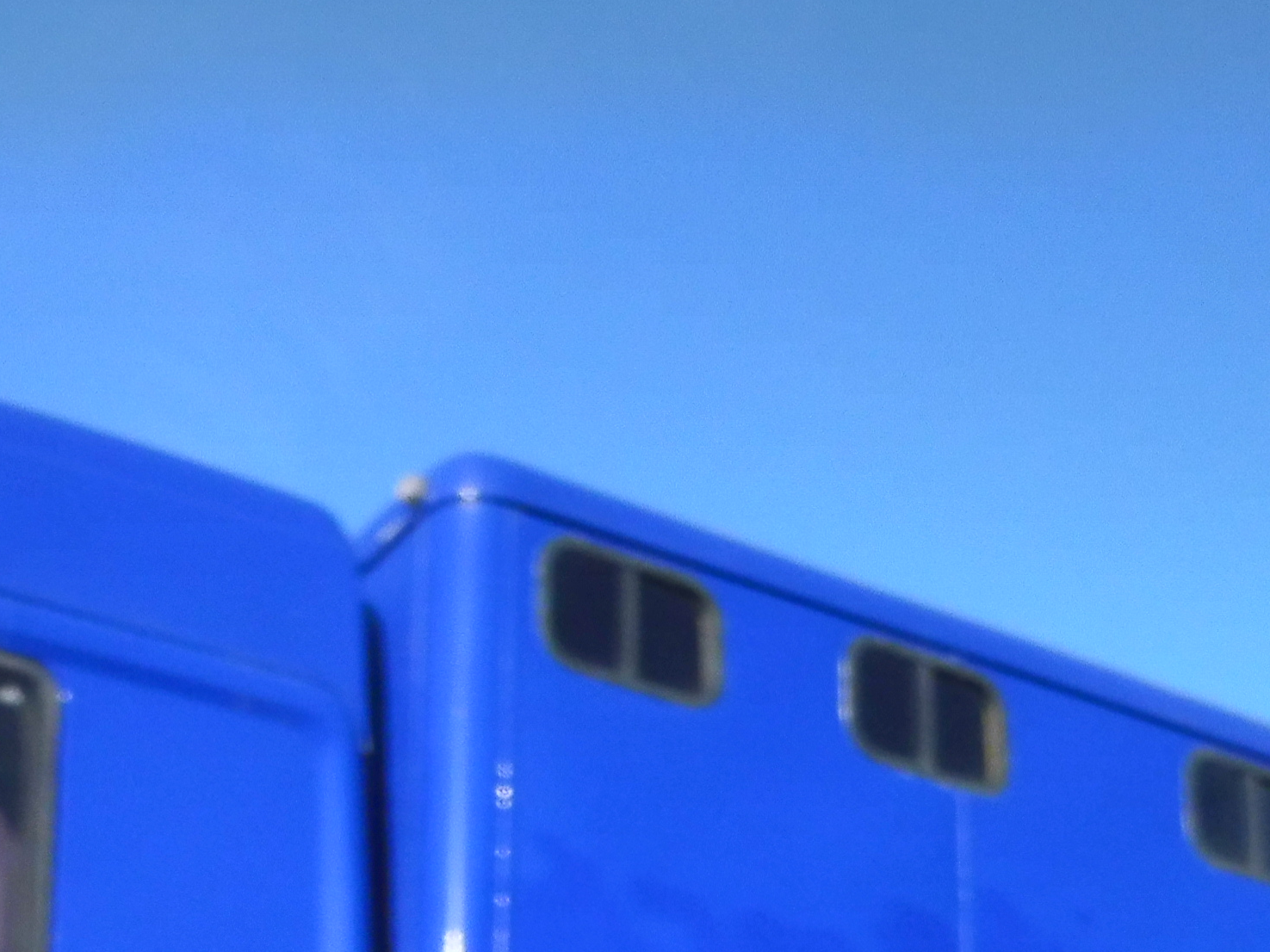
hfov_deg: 26.0
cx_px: 635
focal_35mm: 75
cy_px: 1305
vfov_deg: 18.1
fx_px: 2751
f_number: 4
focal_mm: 4.3
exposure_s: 1/500
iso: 100
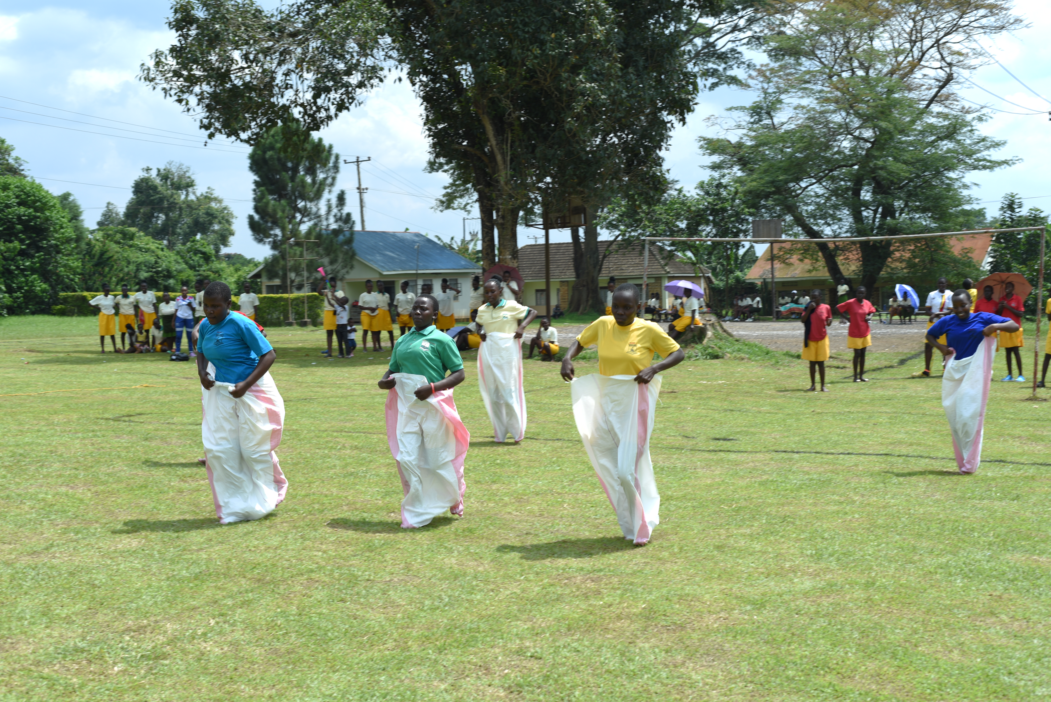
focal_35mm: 50
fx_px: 1460
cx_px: 526
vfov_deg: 27.0
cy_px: 351
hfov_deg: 39.6
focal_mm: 50
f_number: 7.1
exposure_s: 1/160
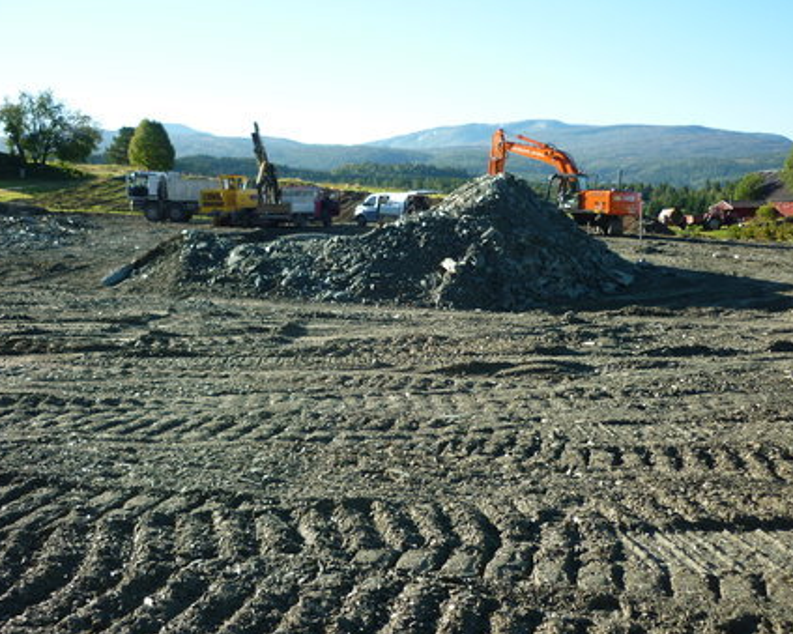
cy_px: 328
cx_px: 410
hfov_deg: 47.9
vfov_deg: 39.1
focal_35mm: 38
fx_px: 892
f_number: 2.8
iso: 80
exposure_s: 1/400
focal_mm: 5.5
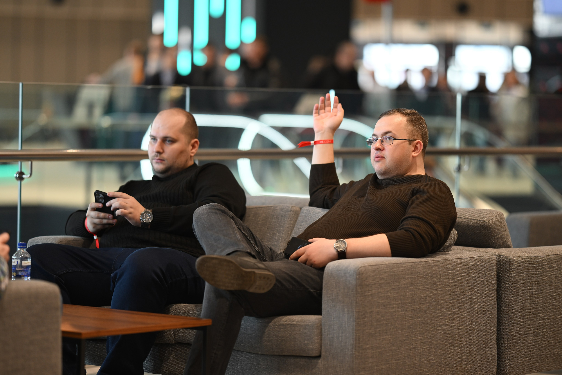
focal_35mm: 135
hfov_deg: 15.2
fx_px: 2107
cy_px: 188
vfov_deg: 10.2
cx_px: 281
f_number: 1.8
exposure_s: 1/250
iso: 640
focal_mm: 135
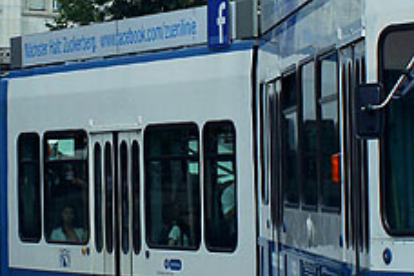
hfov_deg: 10.9
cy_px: 9
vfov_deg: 7.2
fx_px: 2173
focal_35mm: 189
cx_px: 163
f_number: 6.3
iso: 200
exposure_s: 1/400
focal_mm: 28
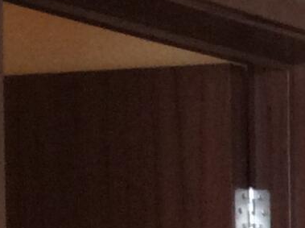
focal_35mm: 216
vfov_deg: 6.5
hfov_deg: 8.1
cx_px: 859
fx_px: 1900
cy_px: 551
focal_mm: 3.3
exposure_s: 1/25
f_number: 2.4
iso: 64
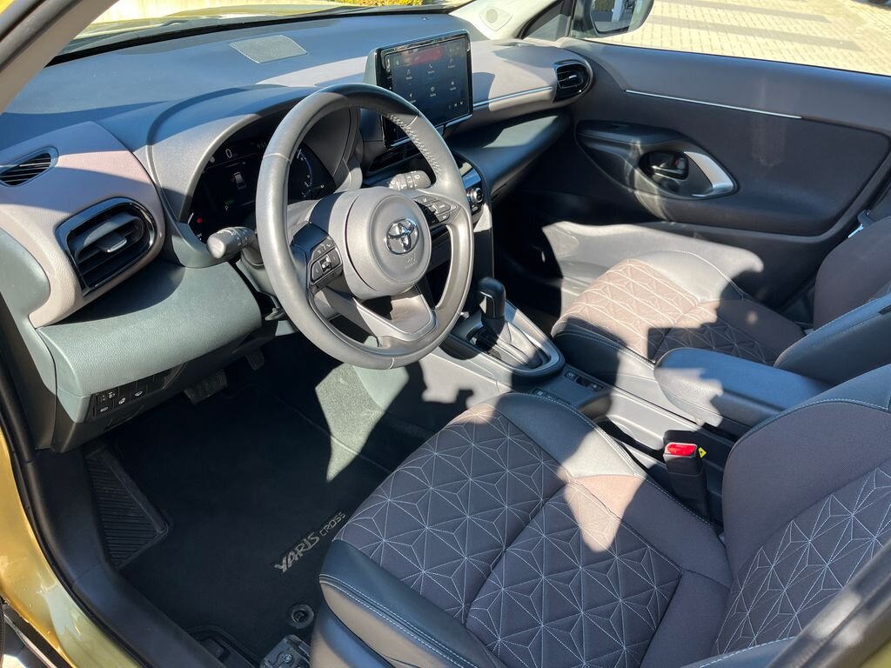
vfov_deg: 53.1
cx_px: 446
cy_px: 334
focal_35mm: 26
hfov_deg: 67.3
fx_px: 669
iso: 40
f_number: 1.6
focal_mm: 5.1
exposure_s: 1/251
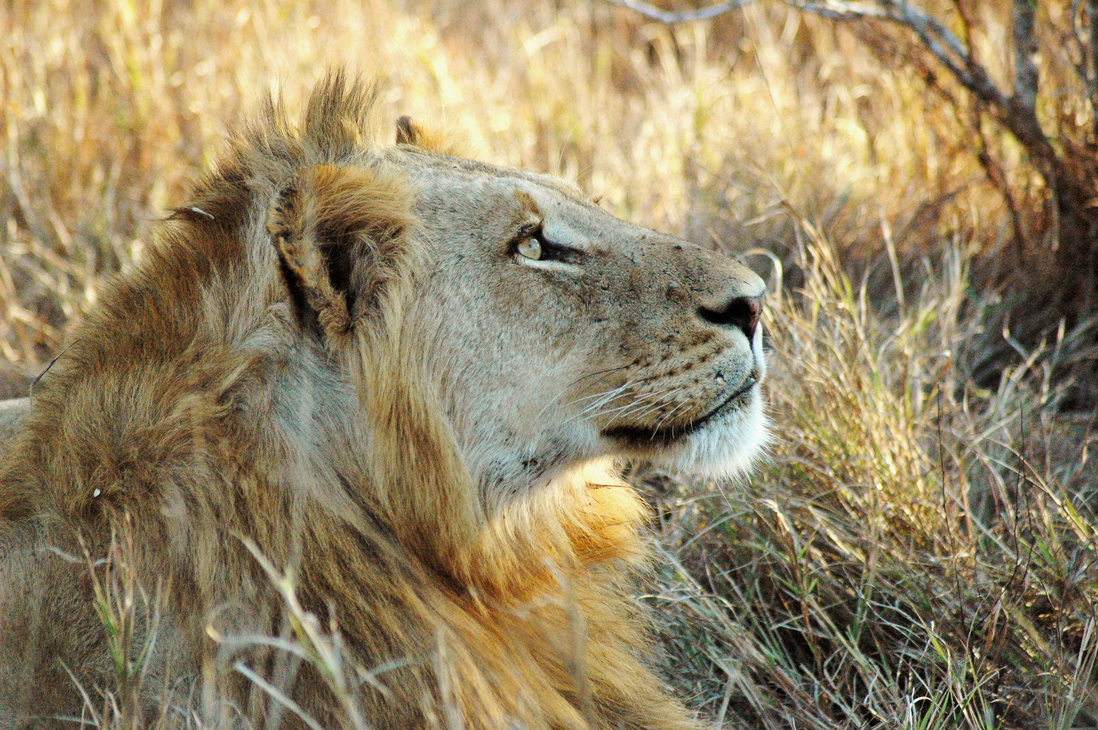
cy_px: 365
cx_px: 549
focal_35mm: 330
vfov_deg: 4.2
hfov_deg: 6.3
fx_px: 10055
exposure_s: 1/1250
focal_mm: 220
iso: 1600
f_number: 5.3
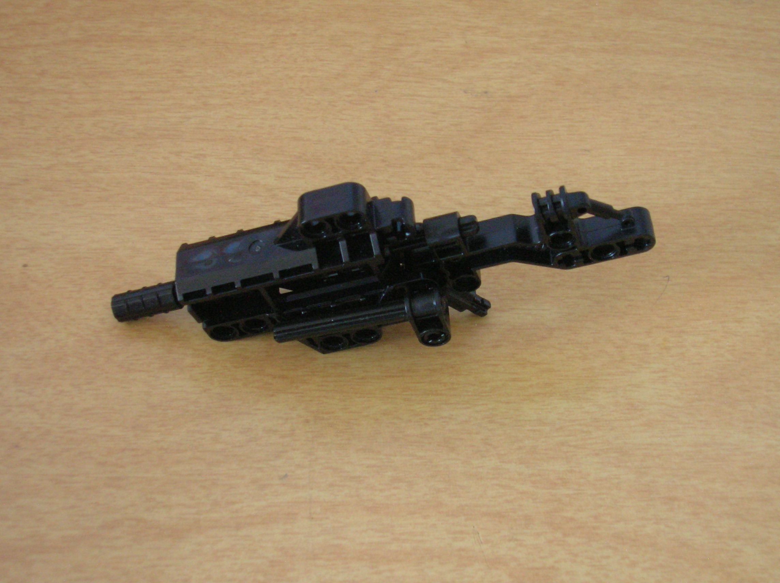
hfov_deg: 38.2
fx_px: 1126
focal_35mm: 50
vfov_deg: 29.1
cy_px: 292
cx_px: 390
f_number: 3.3
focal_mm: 8.4
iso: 200
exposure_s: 2
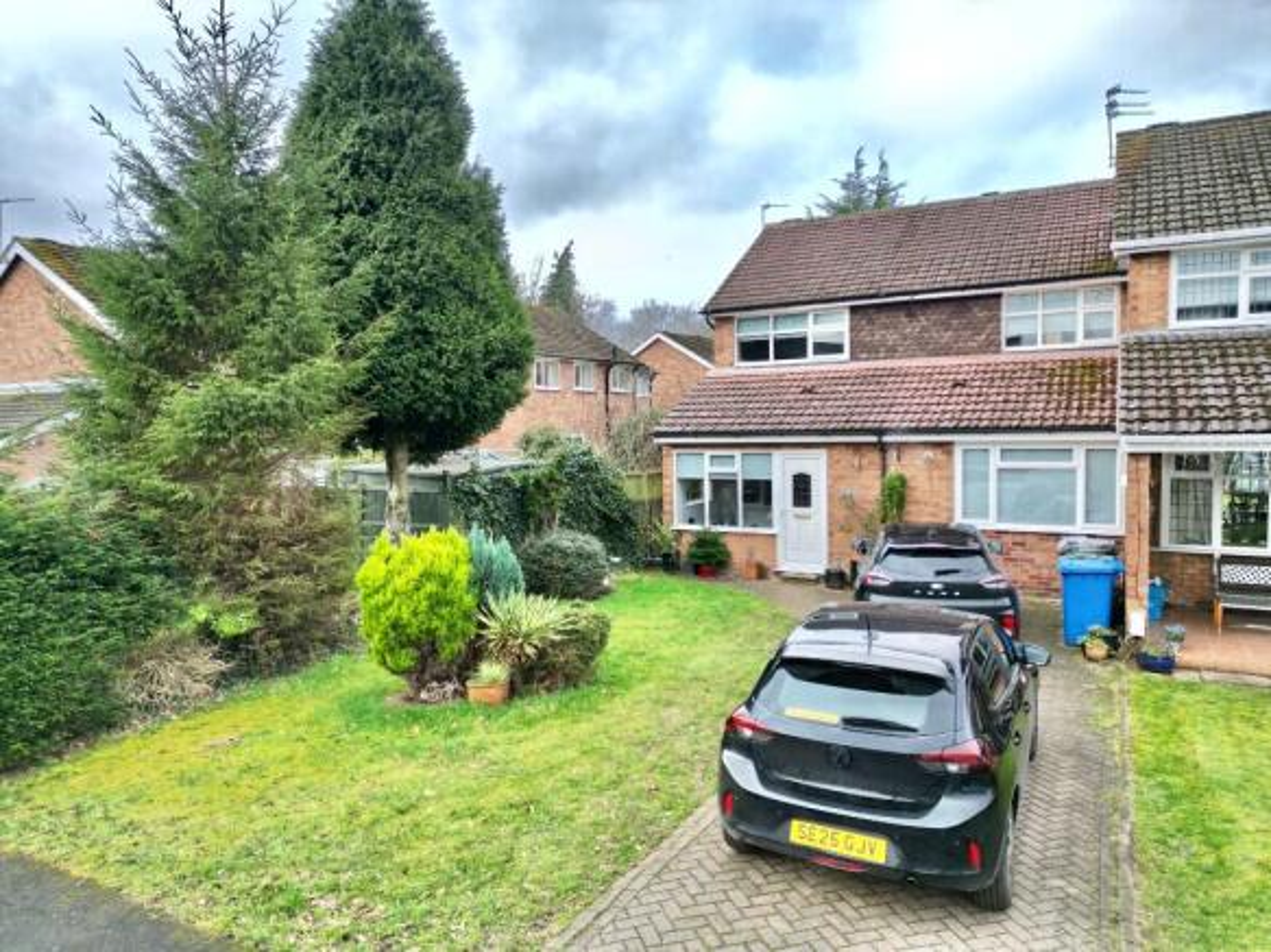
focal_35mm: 24
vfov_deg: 56.8
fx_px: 881
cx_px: 636
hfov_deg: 71.6
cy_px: 476
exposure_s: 1/800
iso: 110
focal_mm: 6.72
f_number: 1.7
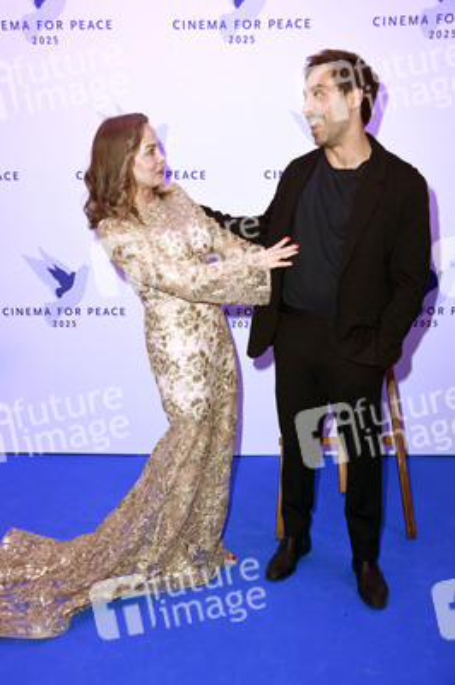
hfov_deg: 37.8
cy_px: 342
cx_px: 228
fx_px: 665
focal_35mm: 35
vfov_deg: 54.5
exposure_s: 1/250
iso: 500
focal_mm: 35
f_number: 5.6
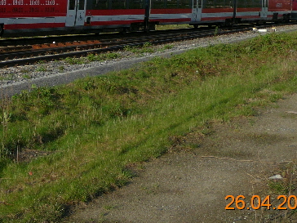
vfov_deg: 14.7
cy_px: 7
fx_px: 849
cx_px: 35
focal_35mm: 99
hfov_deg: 19.5
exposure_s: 1/500
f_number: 4.1
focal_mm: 7.6
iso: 100
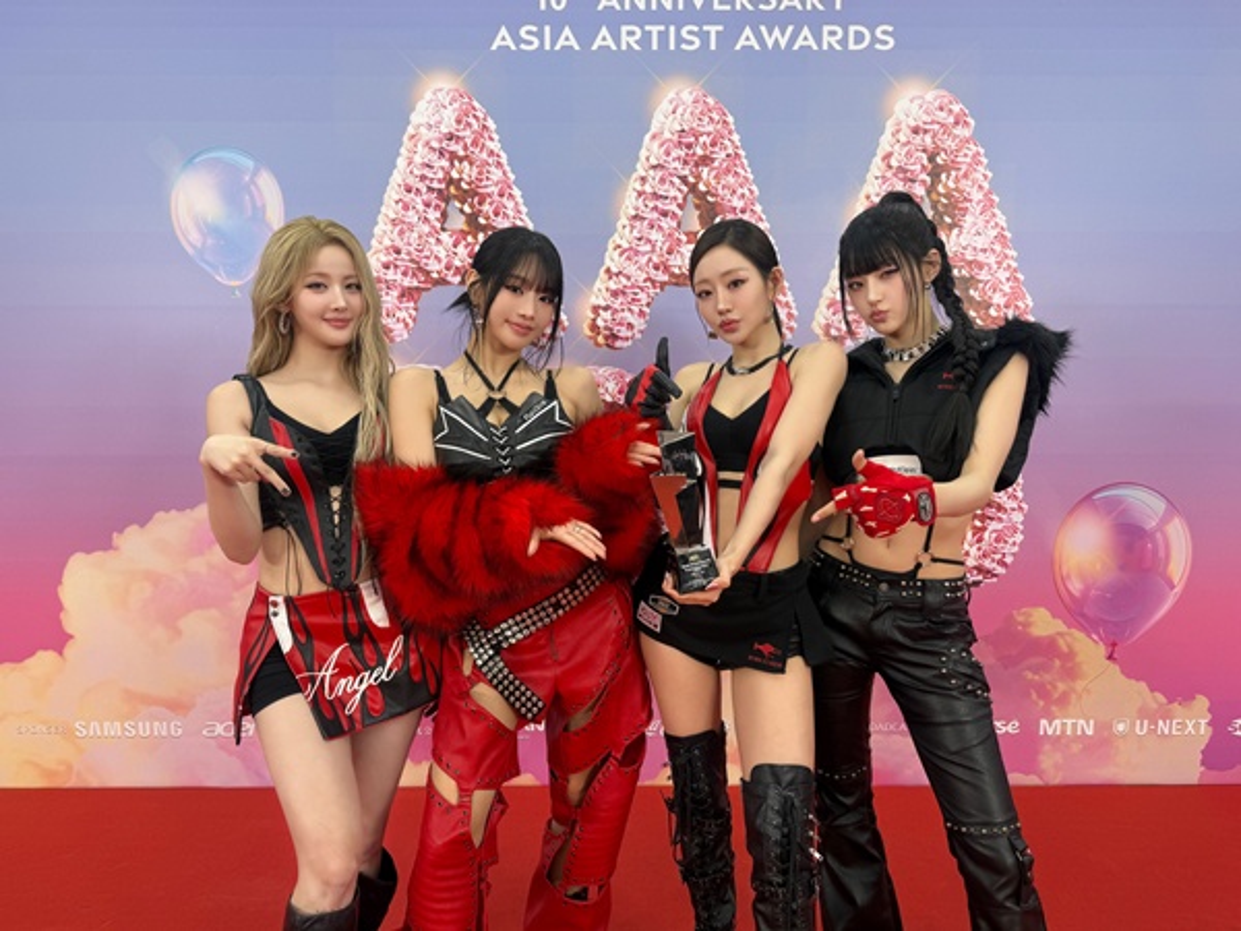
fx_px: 860
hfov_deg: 71.6
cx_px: 620
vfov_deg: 56.8
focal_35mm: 24
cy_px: 466
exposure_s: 1/121
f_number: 1.78
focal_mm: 6.76
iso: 80
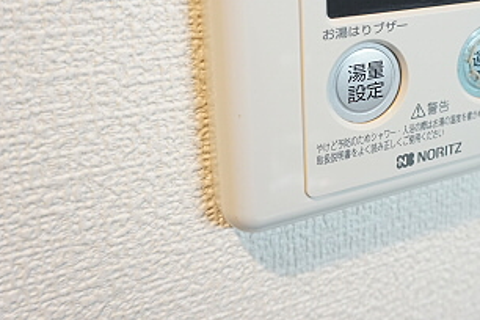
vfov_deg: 27.5
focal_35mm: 47
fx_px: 627
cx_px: 385
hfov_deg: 40.2
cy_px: 26
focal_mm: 16
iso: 1250
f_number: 4
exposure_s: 1/60
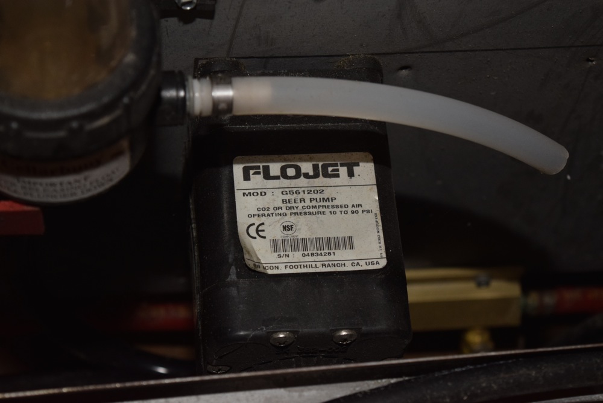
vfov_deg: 16.6
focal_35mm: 82
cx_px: 302
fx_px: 1382
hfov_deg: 24.6
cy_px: 202
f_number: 5.6
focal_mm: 55
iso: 800
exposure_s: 1/100
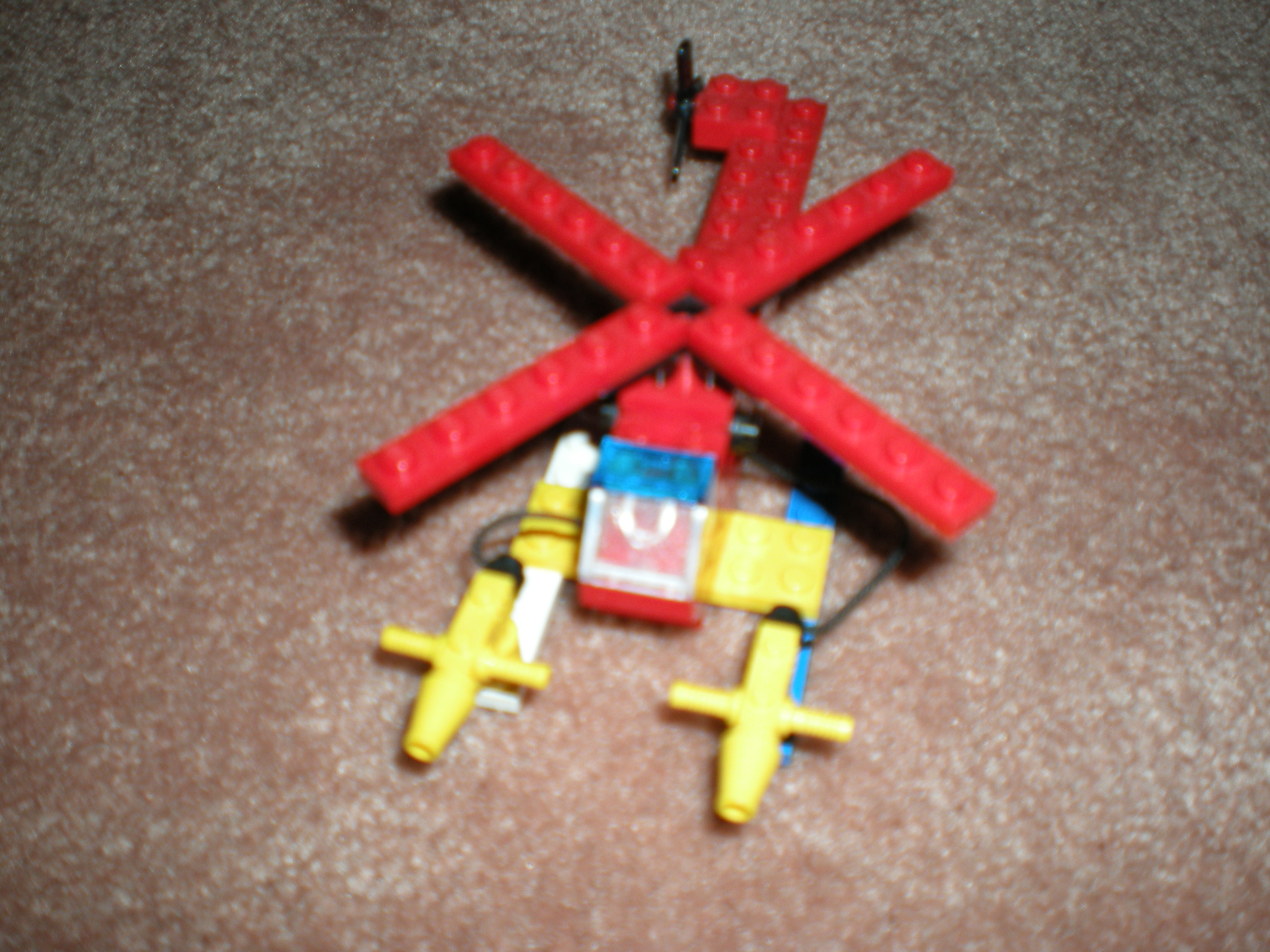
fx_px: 1394
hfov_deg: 49.0
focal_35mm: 38
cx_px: 635
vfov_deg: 37.7
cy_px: 476
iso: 64
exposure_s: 1/60
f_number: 3.1
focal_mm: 6.3
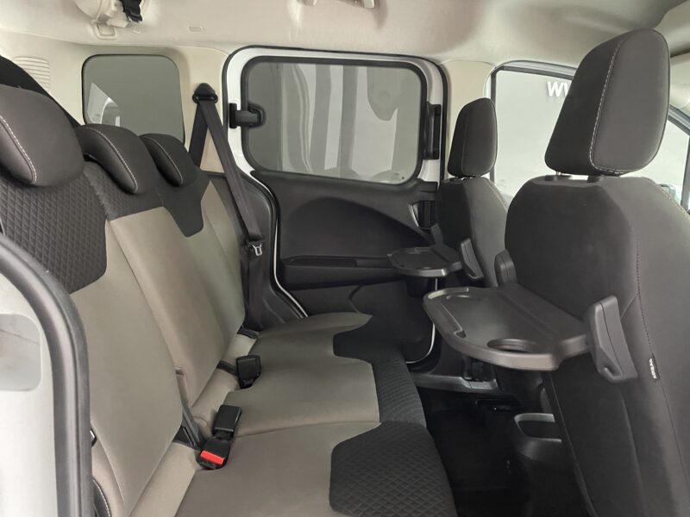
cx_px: 345
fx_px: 518
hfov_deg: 67.3
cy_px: 258
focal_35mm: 26
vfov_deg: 53.1
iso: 640
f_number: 1.6
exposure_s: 1/25
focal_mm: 4.2
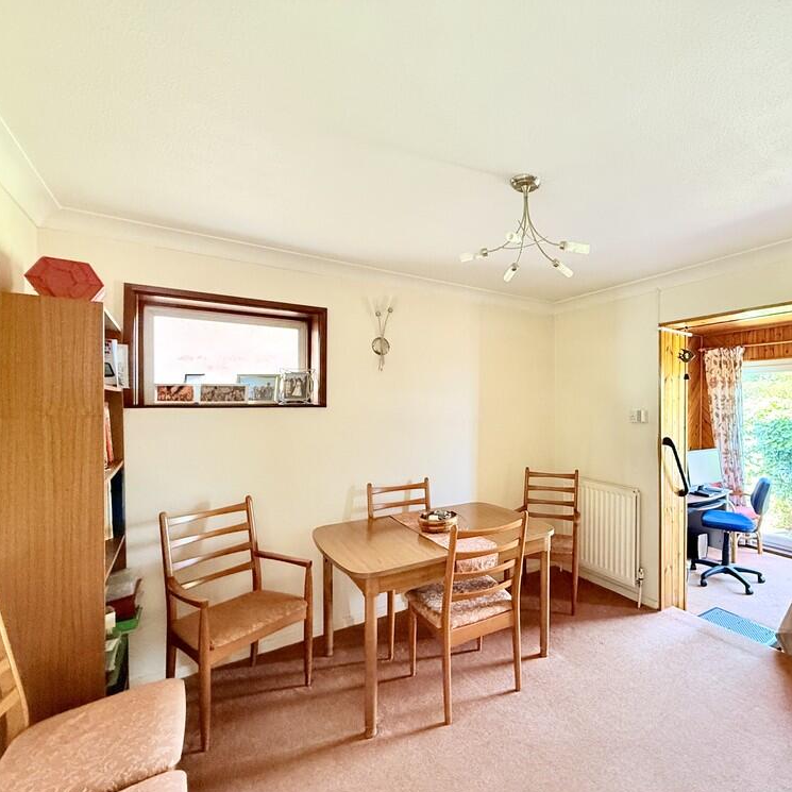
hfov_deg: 81.4
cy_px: 406
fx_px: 440
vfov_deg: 84.0
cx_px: 521
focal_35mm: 17
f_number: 2.2
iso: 500
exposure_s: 1/60
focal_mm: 2.22
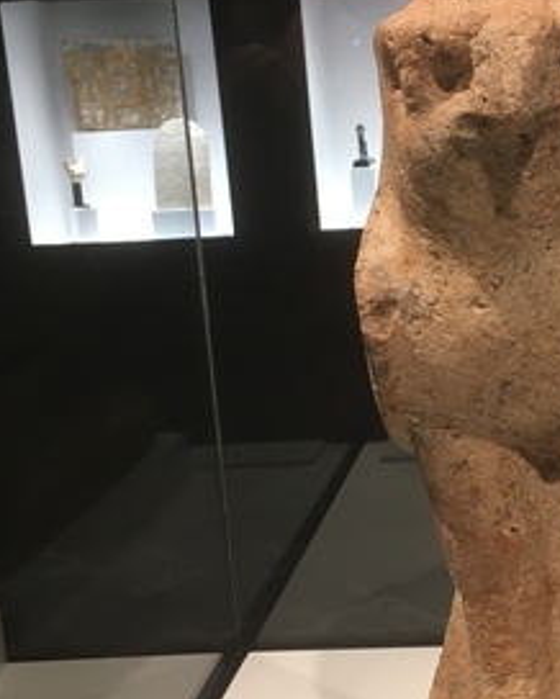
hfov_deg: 24.3
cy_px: 326
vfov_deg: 30.9
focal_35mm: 61
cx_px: 501
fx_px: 1262
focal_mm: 4.15
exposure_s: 1/33
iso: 80
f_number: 2.2
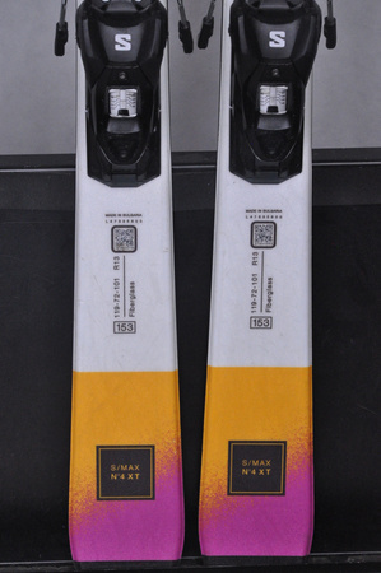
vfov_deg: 16.1
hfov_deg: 10.7
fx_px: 2029
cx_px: 190
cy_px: 286
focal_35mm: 128
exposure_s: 1/125
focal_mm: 85
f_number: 9.5
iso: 3200
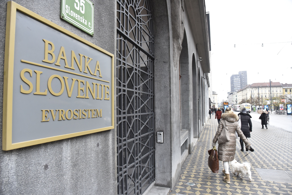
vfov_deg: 53.1
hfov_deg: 73.7
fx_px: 195
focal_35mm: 24
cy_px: 98
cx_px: 146
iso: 1600
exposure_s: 1/125
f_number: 6.3
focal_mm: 24
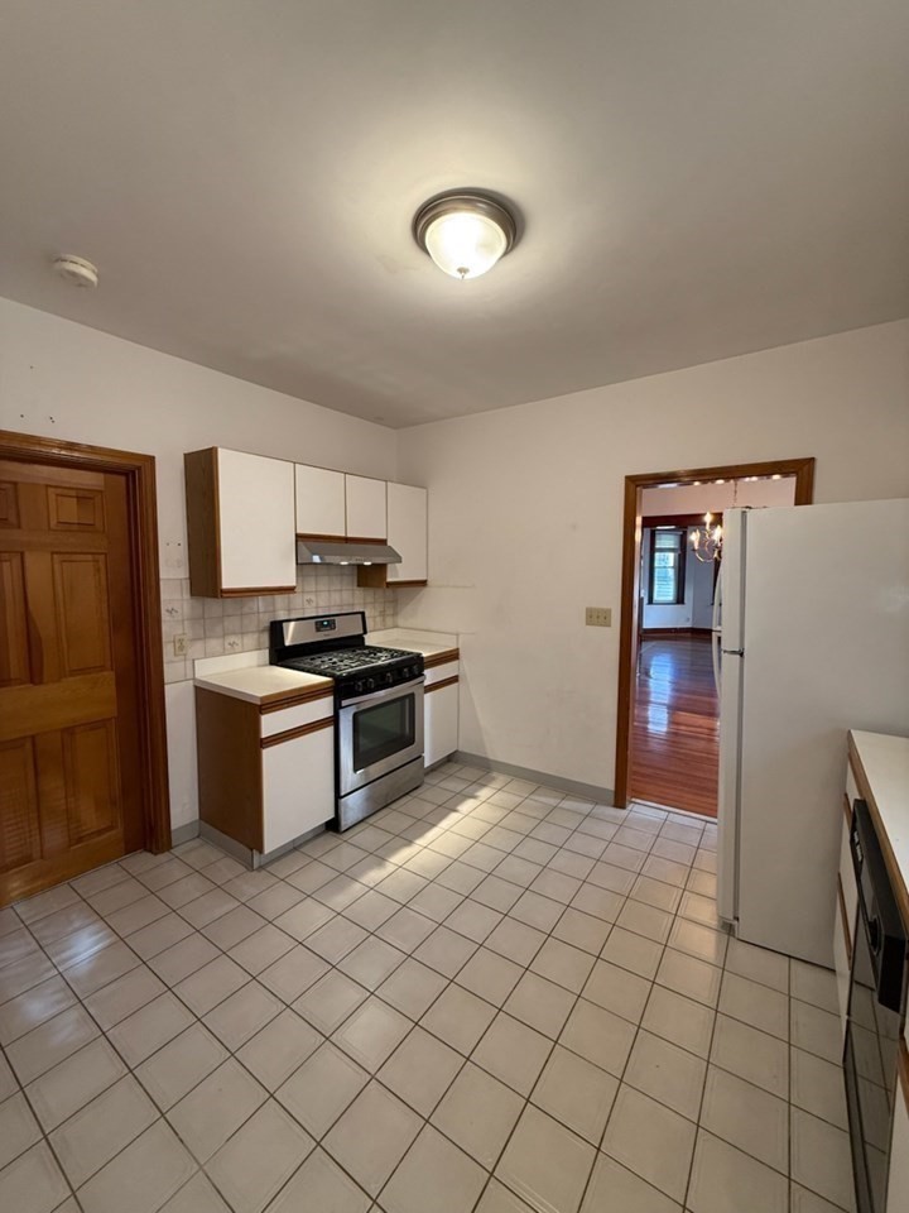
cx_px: 454
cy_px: 606
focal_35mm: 14
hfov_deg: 85.7
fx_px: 490
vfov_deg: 102.1
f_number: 2.2
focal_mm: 2.22
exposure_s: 1/60
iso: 250
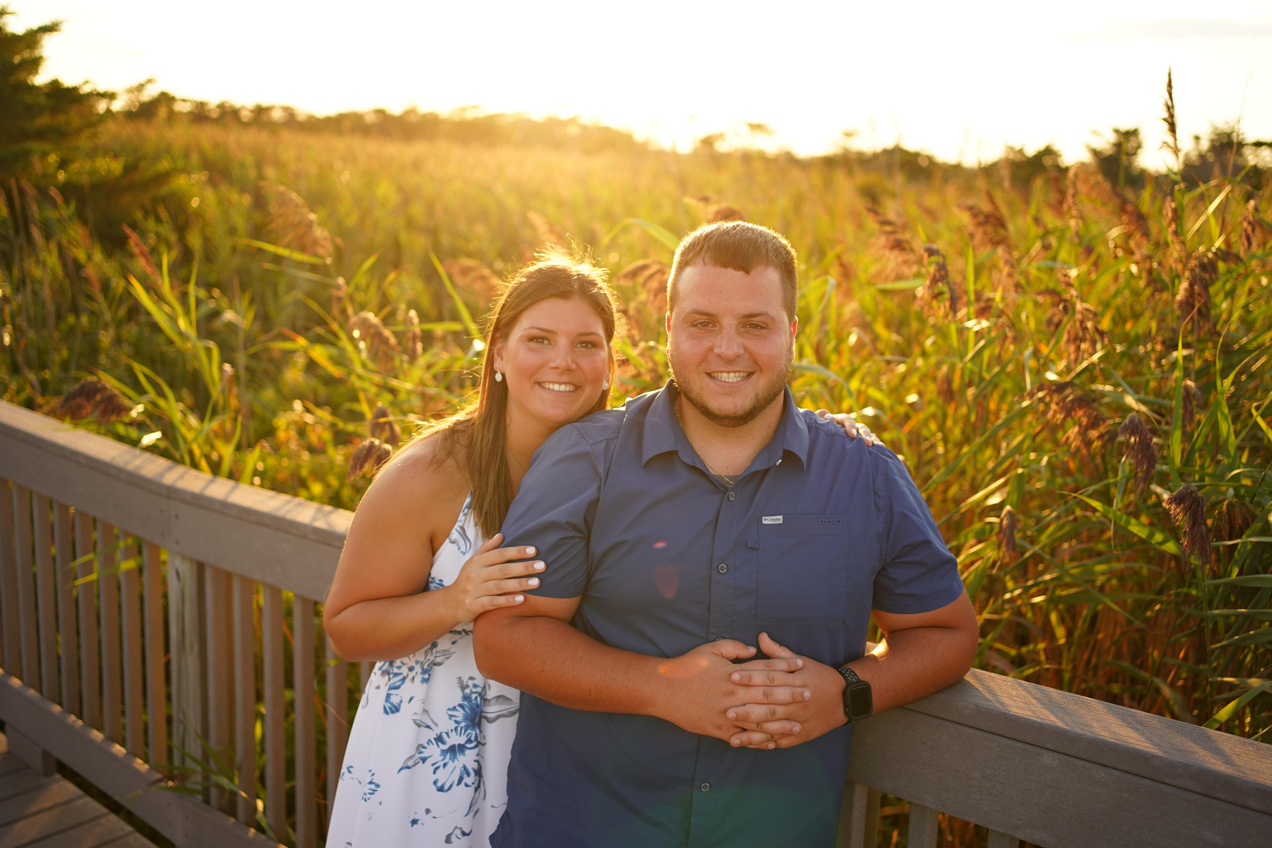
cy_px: 424
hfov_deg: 54.4
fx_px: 1237
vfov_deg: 37.9
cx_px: 636
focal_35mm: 35
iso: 100
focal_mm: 35
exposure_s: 1/400
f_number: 2.2
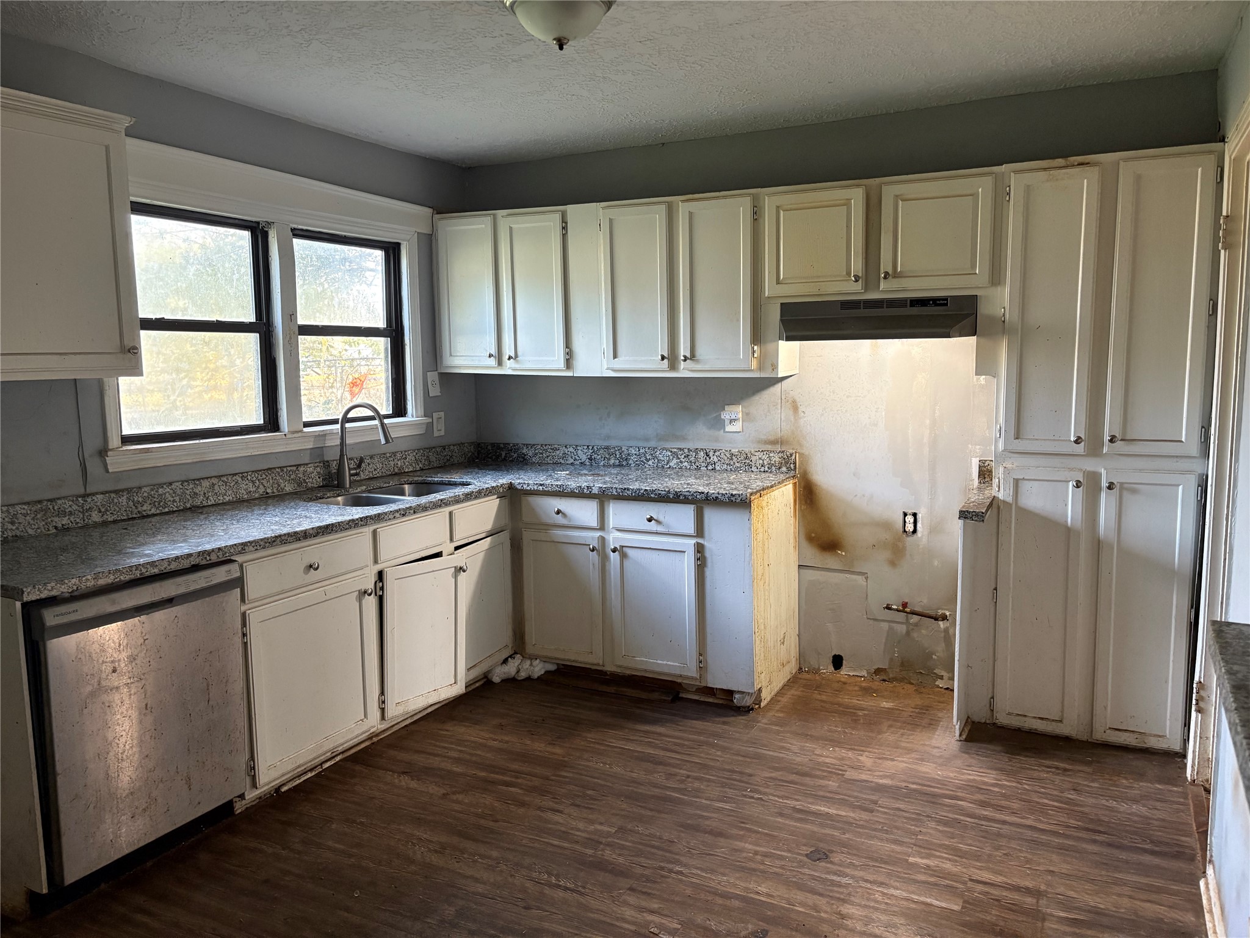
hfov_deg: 67.3
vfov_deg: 53.1
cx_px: 625
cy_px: 469
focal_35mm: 26
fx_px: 939
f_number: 1.6
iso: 320
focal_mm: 5.96
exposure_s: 1/60
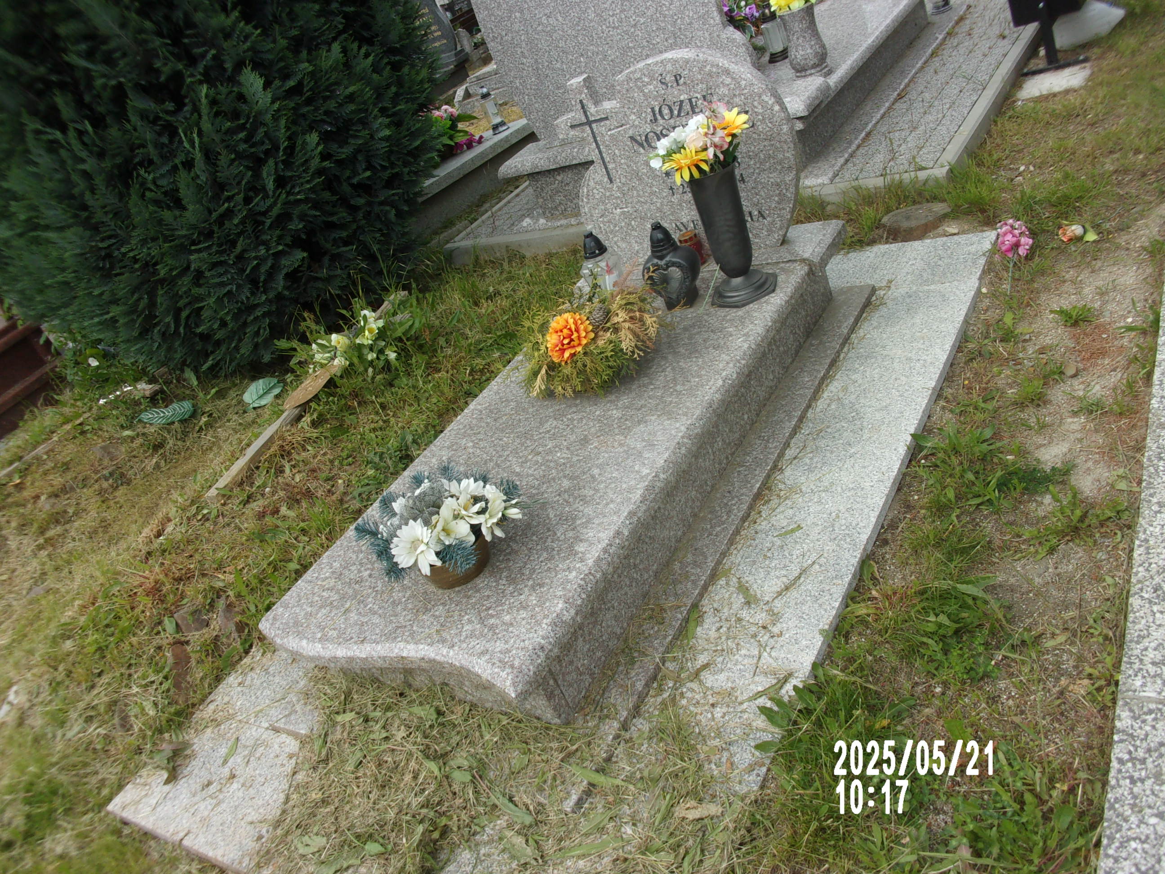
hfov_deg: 63.4
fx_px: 942
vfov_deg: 49.7
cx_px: 582
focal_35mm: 28
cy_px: 437
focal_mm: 5.1
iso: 80
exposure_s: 1/42
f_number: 10.8
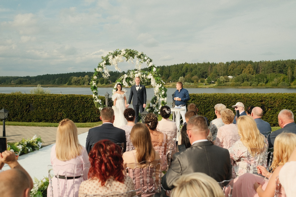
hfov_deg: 54.4
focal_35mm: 35
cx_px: 148
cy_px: 98
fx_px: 288
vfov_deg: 37.9
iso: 640
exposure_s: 1/7000
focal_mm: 23
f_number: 3.2
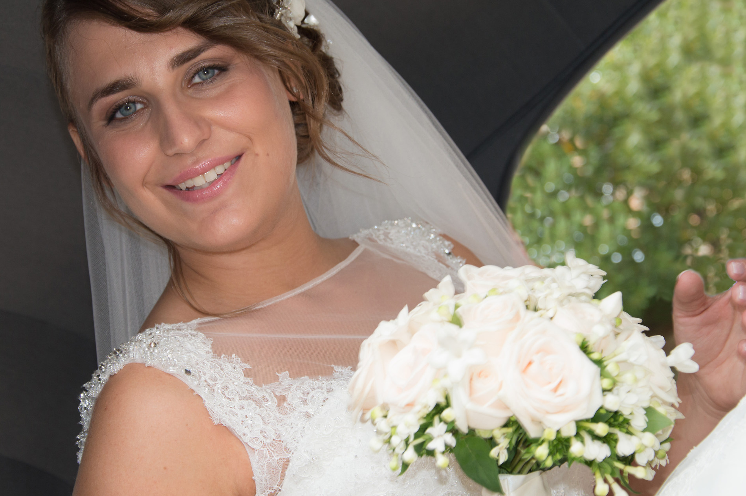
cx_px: 331
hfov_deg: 22.4
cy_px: 225
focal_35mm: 91
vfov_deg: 15.0
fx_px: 1884
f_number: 4.8
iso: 280
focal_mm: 48
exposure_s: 1/125
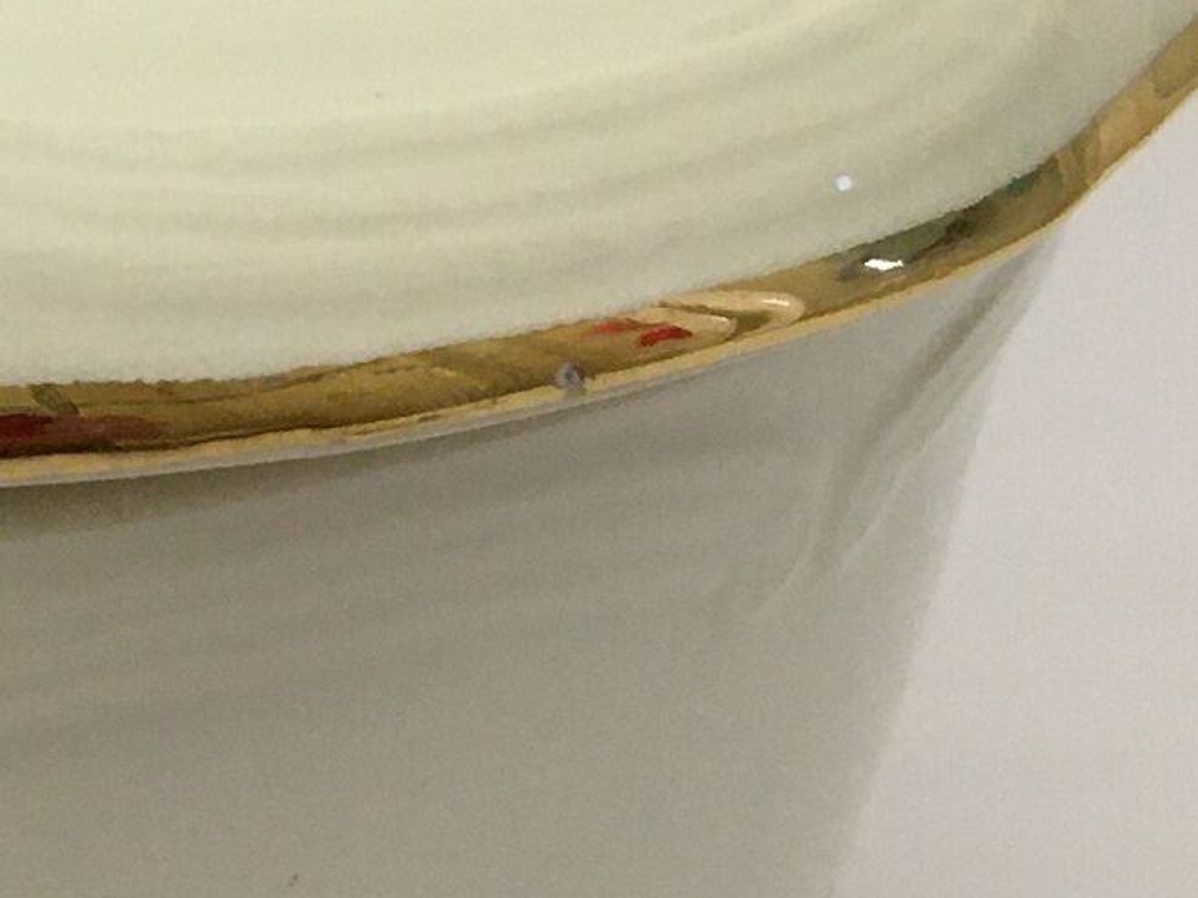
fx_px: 4117
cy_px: 209
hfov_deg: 15.2
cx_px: -659
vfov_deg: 12.4
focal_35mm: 119
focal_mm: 4.15
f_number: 2.2
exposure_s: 1/33
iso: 125
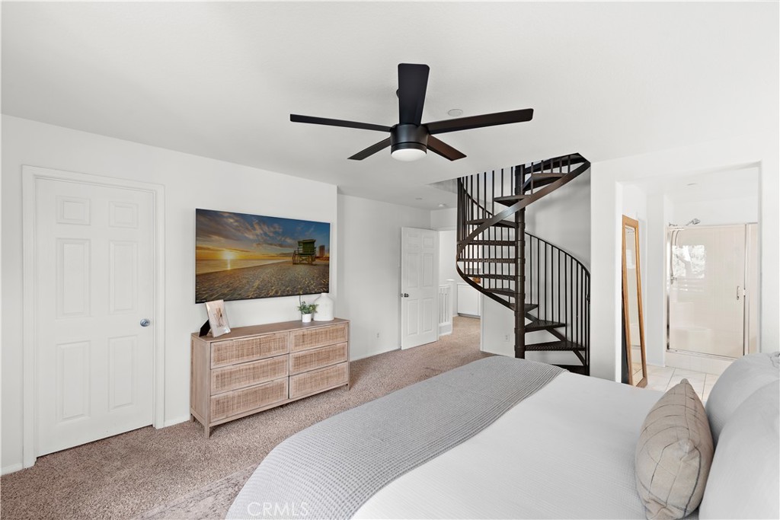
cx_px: 390
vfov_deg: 73.8
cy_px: 260
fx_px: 347
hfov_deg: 96.7
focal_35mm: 16
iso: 125
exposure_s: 1/3
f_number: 7.1
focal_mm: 16
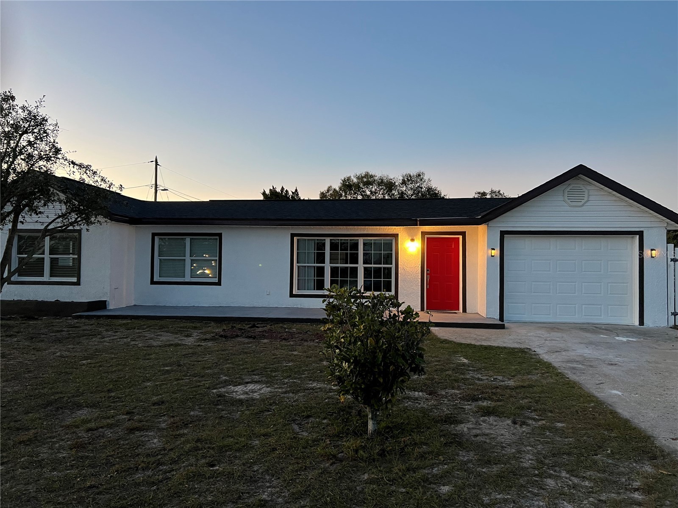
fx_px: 509
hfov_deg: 67.3
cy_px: 254
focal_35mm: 26
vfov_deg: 53.1
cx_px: 339
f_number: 1.5
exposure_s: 1/60
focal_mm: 5.7
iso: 250
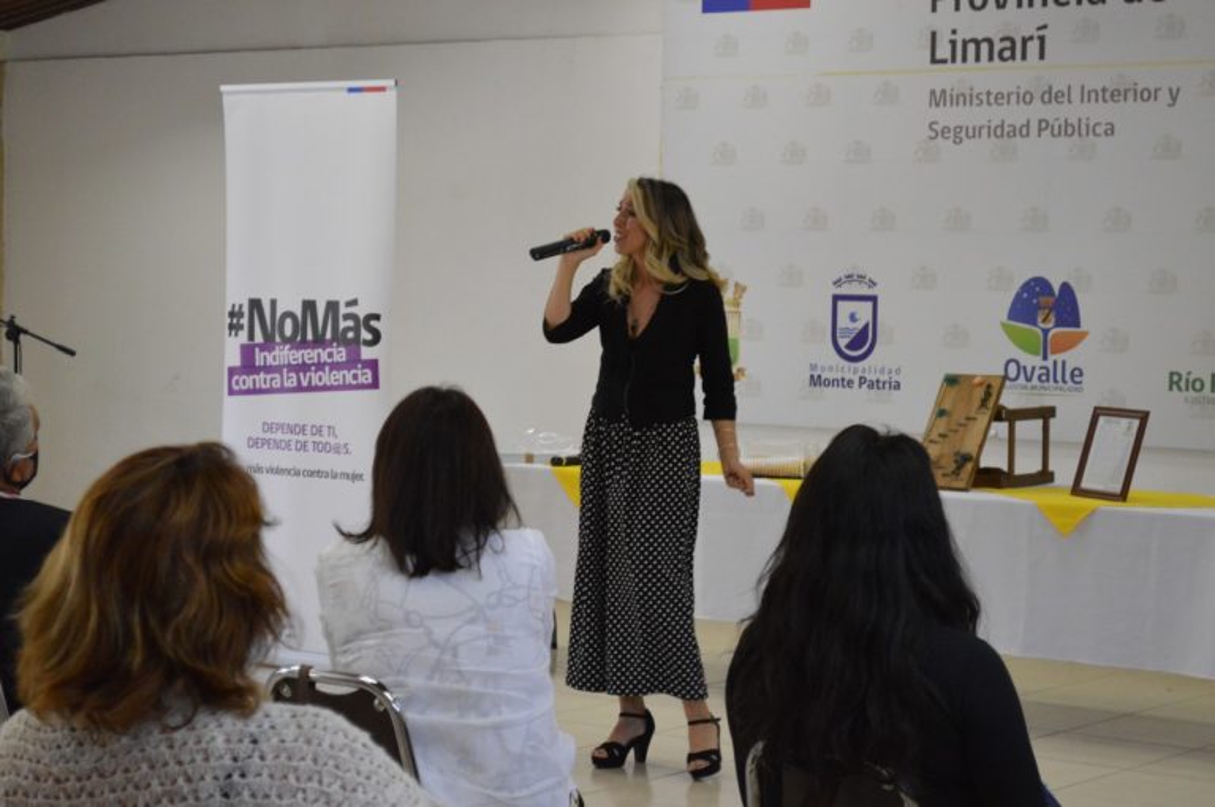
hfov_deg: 24.6
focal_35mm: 82
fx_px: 2781
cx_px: 608
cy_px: 404
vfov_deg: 16.5
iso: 3200
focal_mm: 55
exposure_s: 1/160
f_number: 5.6
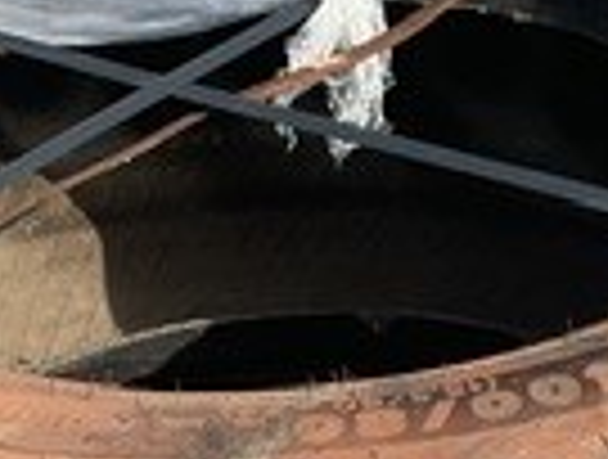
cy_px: 752
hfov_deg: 14.3
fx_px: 2413
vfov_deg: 10.4
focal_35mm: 137
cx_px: 207
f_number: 1.8
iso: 16
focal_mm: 3
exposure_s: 1/1786
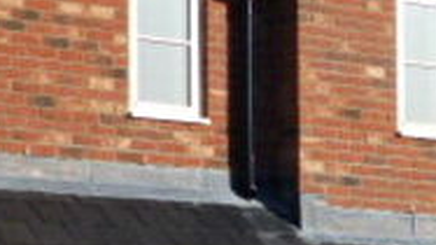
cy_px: 234
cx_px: 637
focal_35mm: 232
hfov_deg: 9.1
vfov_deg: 5.2
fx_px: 2681
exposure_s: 1/640
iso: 100
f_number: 4.6
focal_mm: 9.7
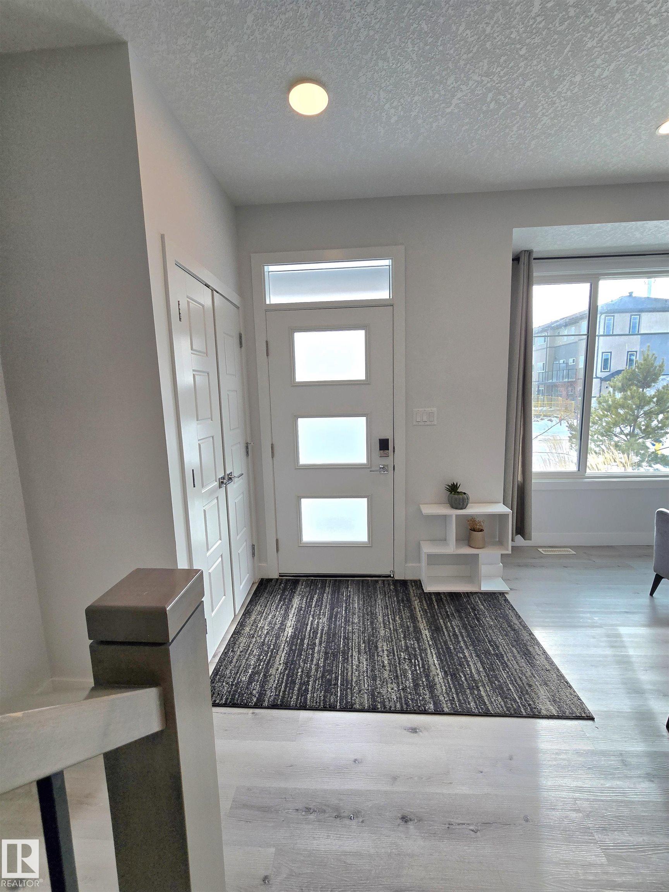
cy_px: 446
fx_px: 335
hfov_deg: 89.9
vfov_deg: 106.2
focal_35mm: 13
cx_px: 334
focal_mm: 2.2
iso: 50
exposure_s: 1/323
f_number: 2.2
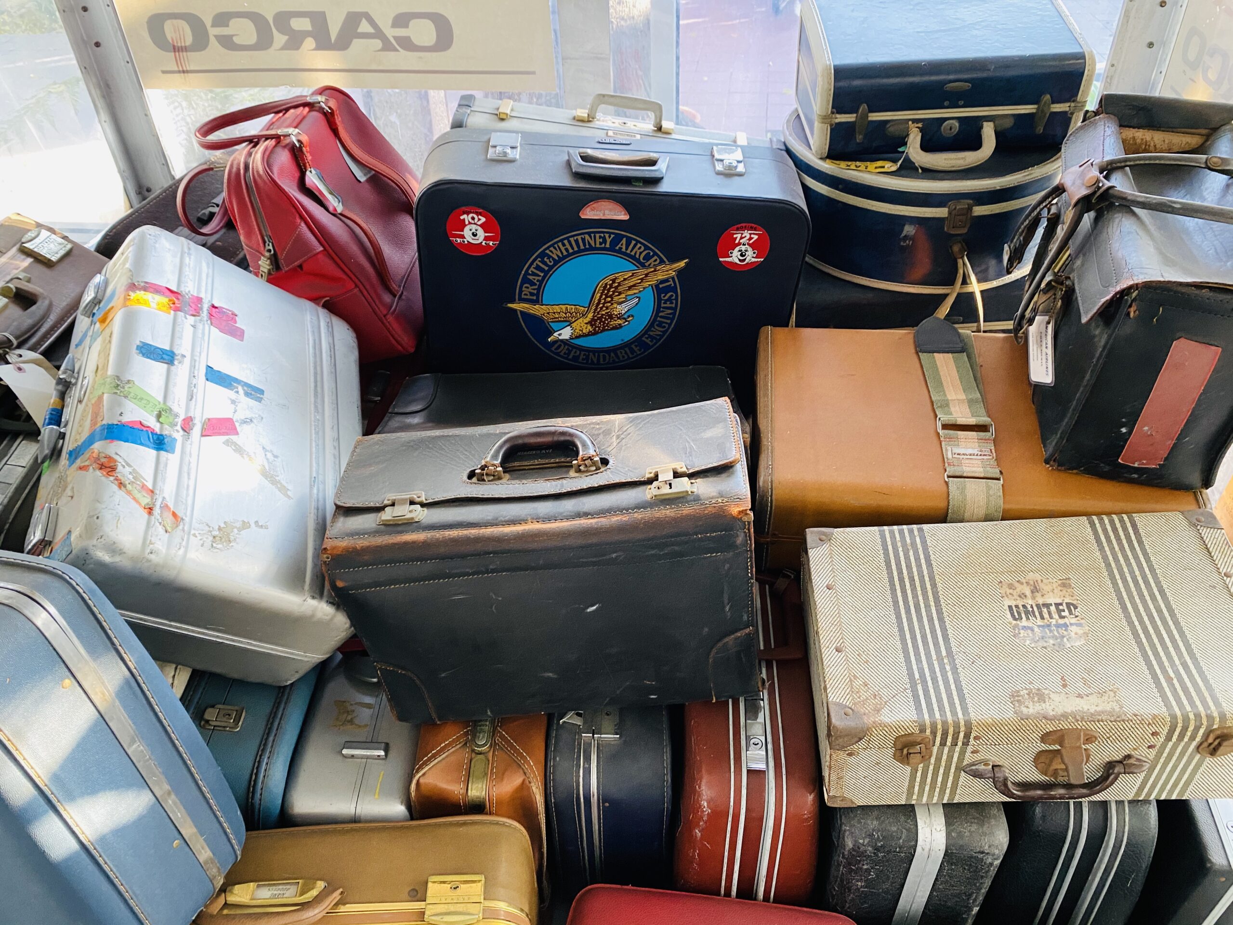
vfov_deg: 53.1
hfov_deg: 67.3
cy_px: 462
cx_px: 616
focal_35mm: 26
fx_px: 926
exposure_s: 1/60
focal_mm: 4.25
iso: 250
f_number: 1.8
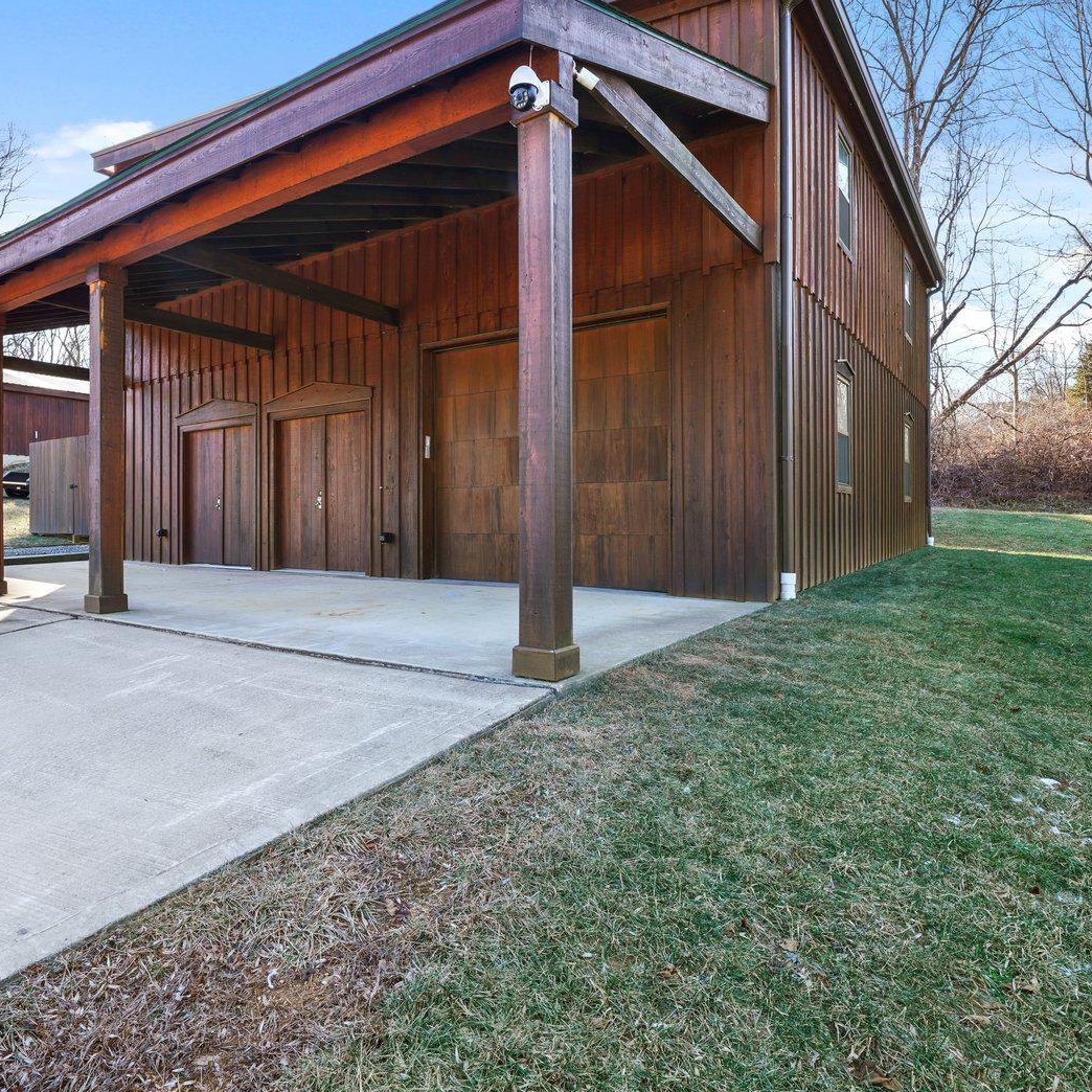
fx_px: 714
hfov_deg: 74.4
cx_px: 472
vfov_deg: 74.6
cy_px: 490
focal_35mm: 20
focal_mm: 12
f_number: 9
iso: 125
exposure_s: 1/30
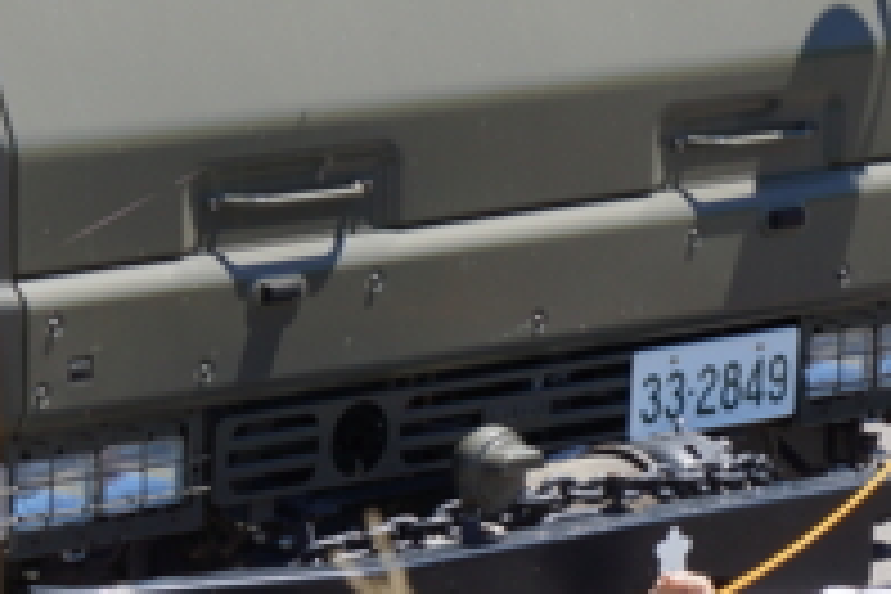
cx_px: 1462
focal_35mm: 379
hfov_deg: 5.4
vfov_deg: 3.6
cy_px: 475
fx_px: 9380
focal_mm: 63
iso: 100
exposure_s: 1/200
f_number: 8
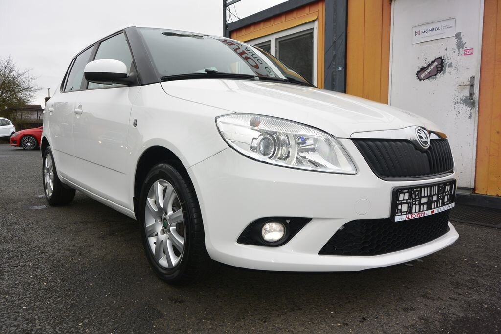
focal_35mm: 27
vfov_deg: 47.9
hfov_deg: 67.4
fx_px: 376
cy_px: 167
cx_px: 250
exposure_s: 1/250
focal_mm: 10
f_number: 4.5
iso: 160
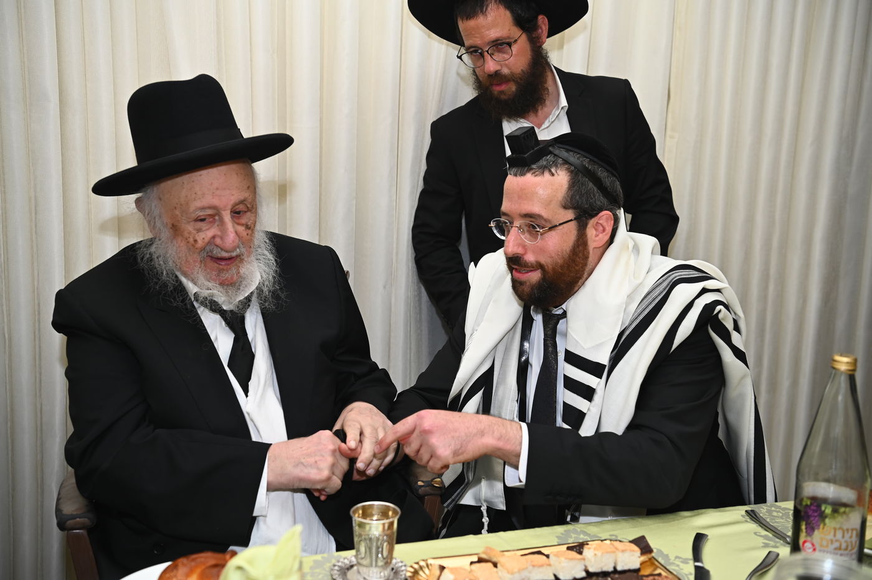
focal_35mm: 42
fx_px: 1017
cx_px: 436
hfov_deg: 46.4
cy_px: 290
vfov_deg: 31.9
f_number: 4
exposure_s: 1/200
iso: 320
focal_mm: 42
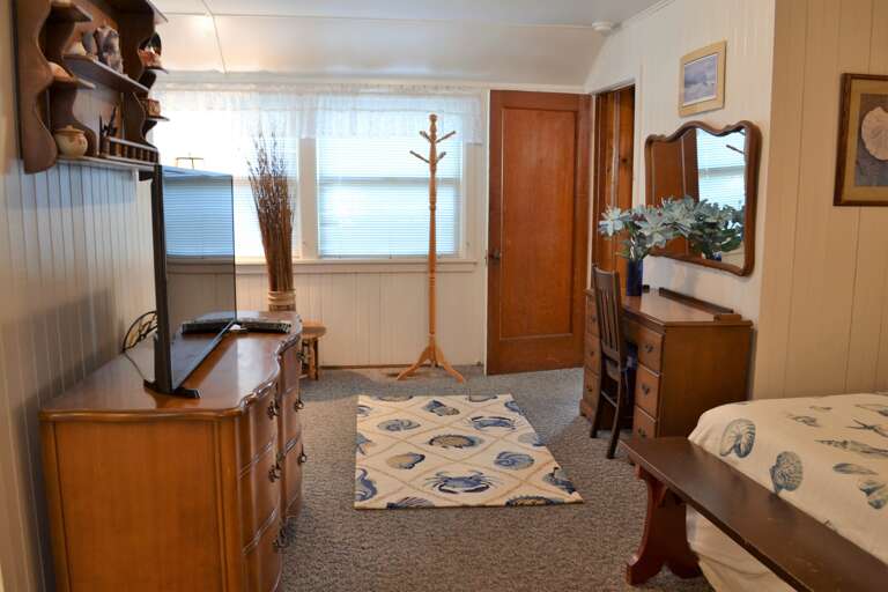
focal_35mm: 27
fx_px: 666
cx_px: 444
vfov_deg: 47.9
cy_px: 296
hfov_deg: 67.4
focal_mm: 18
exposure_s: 1/15
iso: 400
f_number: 3.5
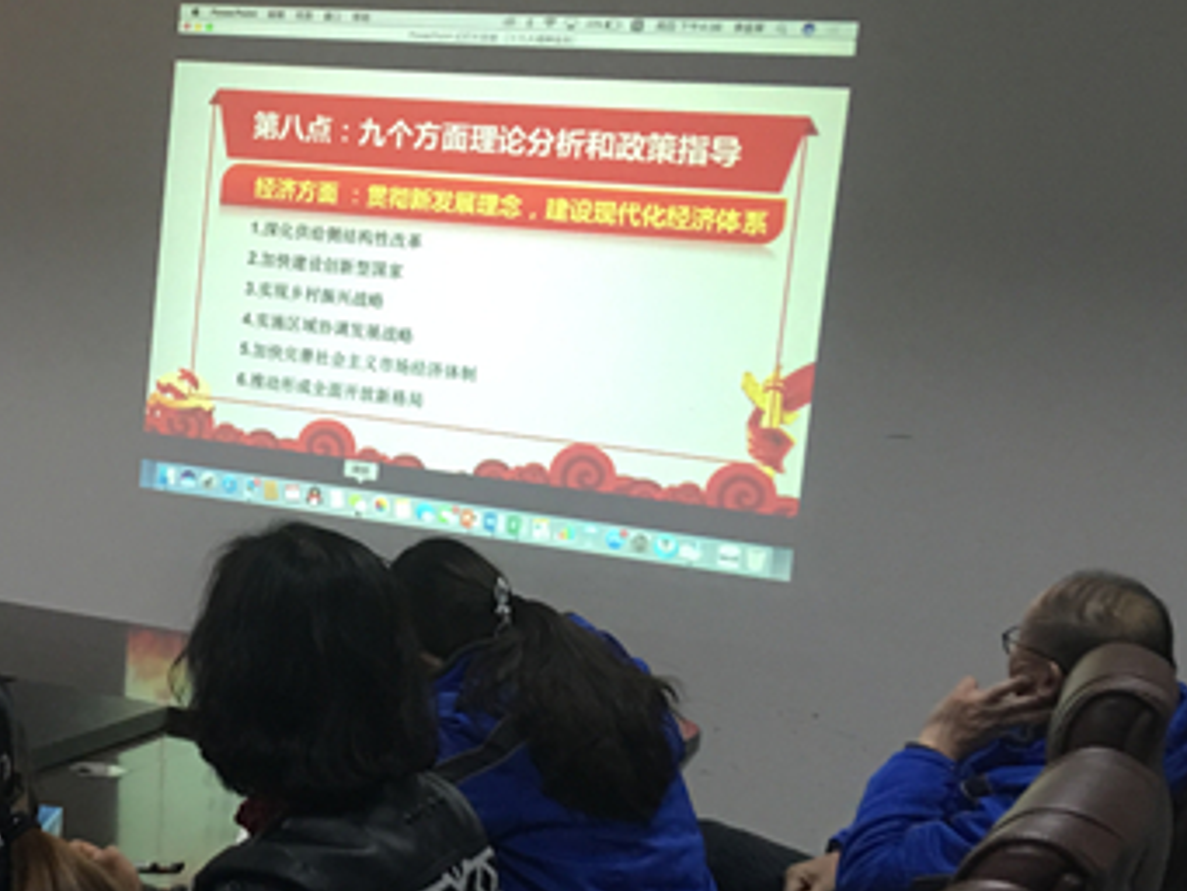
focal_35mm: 68
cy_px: 477
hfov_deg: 27.1
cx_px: 31
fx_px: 2333
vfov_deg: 21.6
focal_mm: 4.15
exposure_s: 1/17
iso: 64
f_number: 2.2
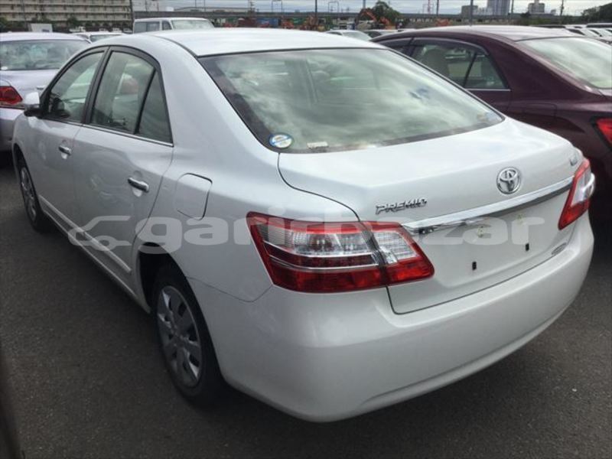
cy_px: 230
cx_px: 306
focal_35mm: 31
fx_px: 548
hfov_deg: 58.4
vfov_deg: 45.4
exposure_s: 1/1894
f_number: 2.4
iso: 25
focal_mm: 3.3
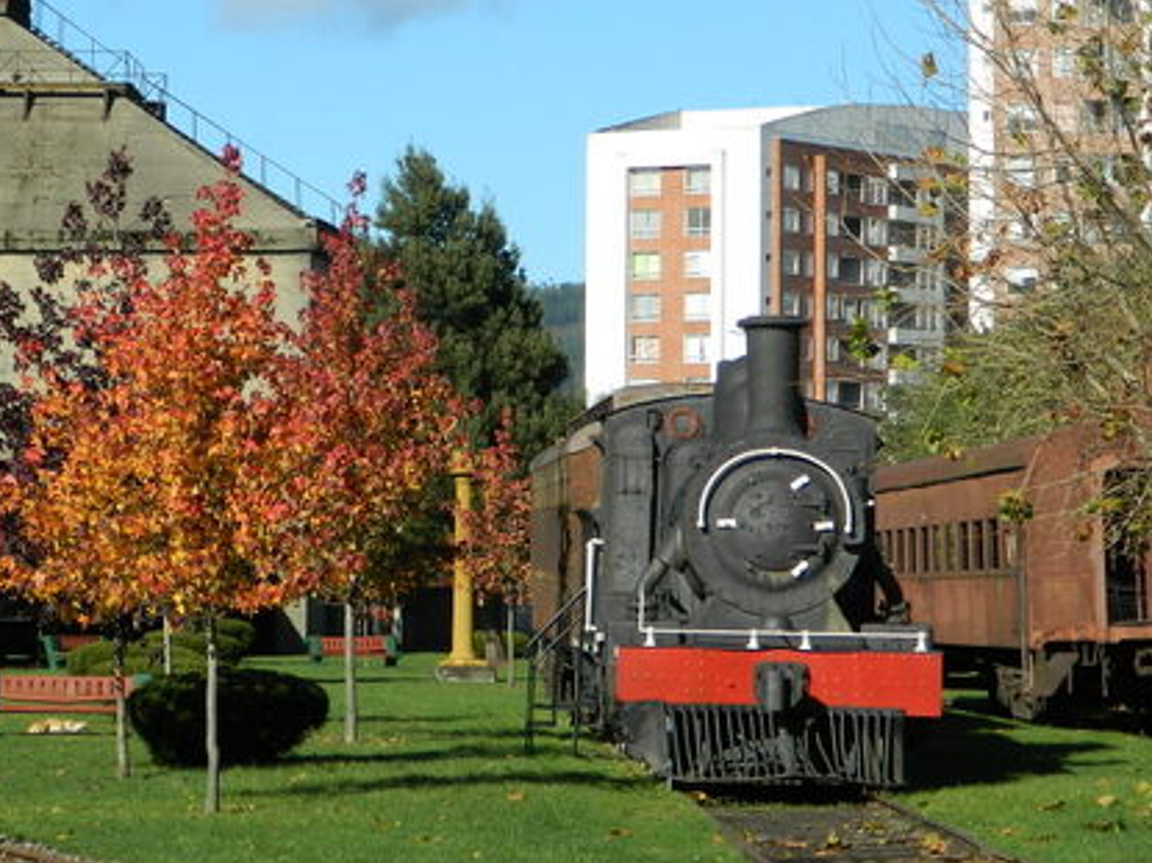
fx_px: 5390
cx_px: 455
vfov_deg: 9.1
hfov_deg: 12.2
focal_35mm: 162
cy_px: 189
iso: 80
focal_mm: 15.1
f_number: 4.2
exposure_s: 1/640
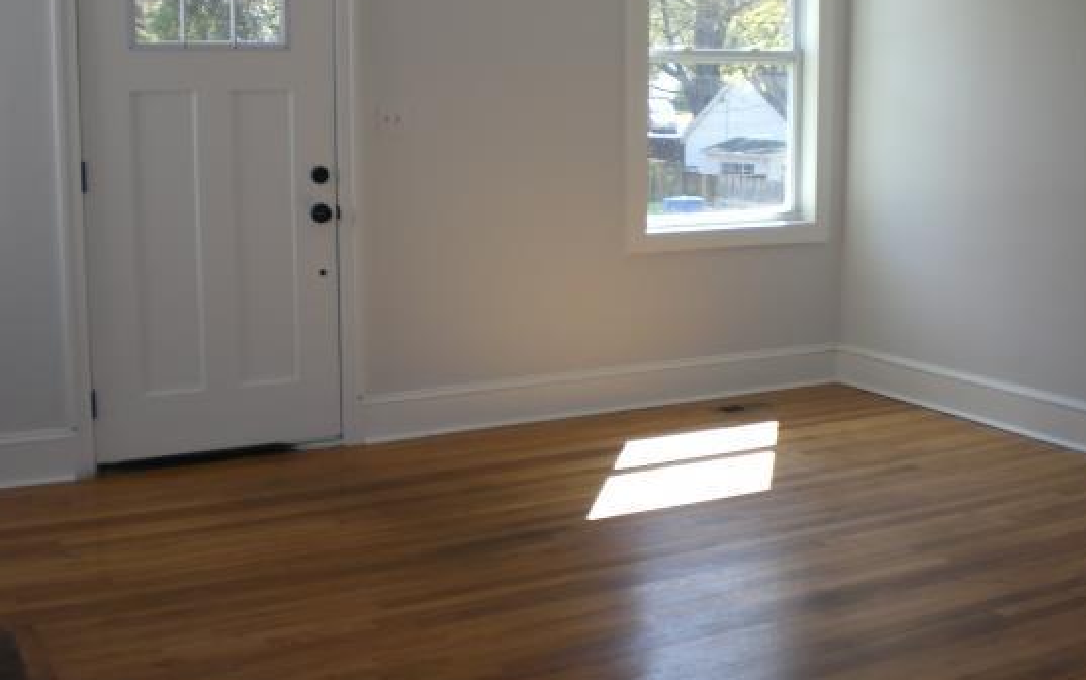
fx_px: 1421
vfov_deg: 26.8
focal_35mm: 48
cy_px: 259
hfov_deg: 41.8
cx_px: 599
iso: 50
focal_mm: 6.3
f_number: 3.1
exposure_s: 1/100
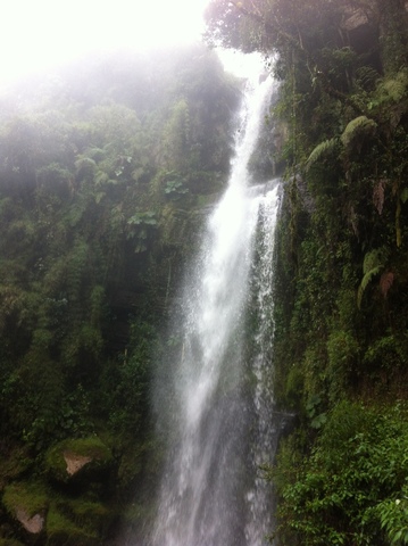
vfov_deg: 52.7
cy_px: 273
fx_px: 551
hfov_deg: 40.6
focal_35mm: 35
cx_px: 204
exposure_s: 1/120
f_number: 2.8
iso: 100
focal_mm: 3.85
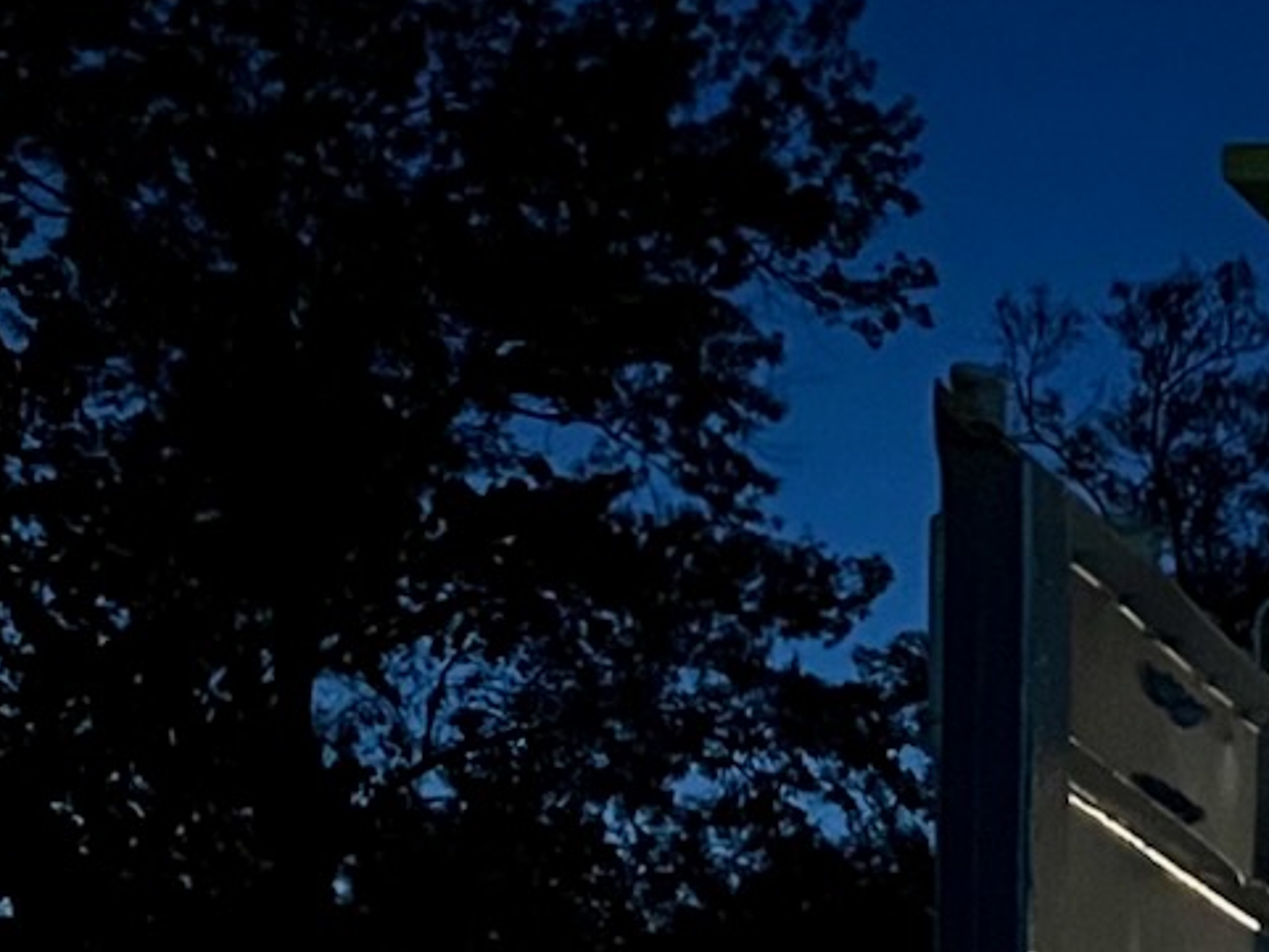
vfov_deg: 10.6
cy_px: 1383
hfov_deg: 12.6
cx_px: 2644
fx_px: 4950
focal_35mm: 135
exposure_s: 1/30
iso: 640
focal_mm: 5.1
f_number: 1.6
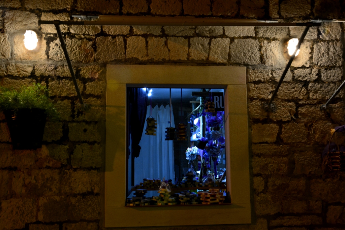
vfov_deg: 35.5
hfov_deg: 51.3
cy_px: 115
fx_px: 359
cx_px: 172
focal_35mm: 38
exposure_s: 1/3
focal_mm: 25
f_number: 8
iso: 800
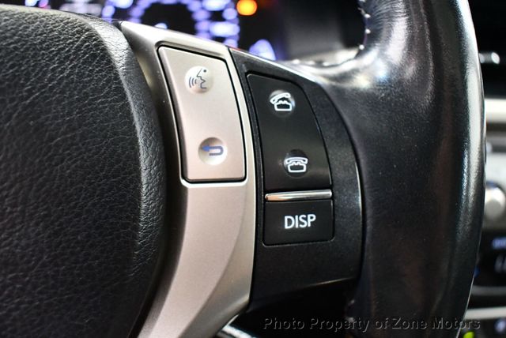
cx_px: 253
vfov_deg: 36.9
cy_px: 169
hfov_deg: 53.1
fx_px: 506
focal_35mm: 36
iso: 6400
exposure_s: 1/60
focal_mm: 18
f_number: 3.5
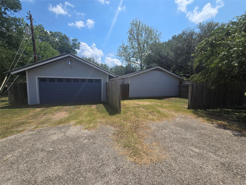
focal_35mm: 13
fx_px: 92
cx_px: 123
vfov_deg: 89.9
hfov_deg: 106.2
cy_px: 92
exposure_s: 1/2635
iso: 50
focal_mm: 2.2
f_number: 2.2
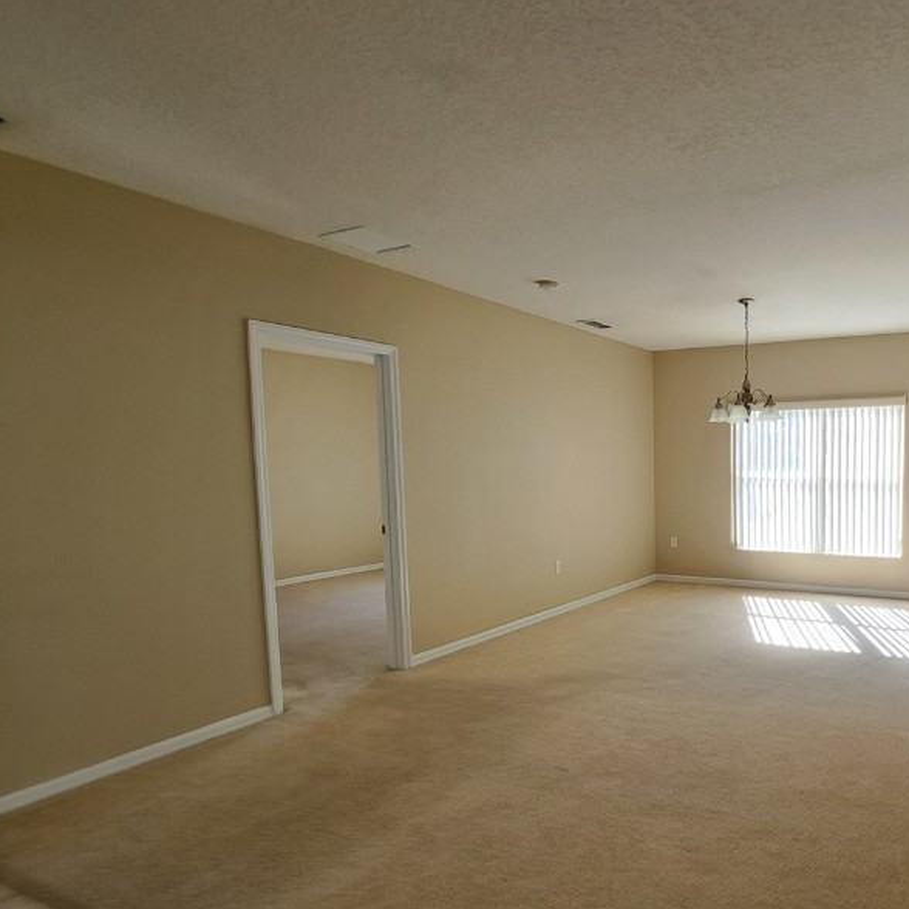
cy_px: 516
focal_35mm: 20
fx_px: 594
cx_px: 730
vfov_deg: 74.4
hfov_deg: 67.6
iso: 50
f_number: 2.2
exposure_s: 1/40
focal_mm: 1.74
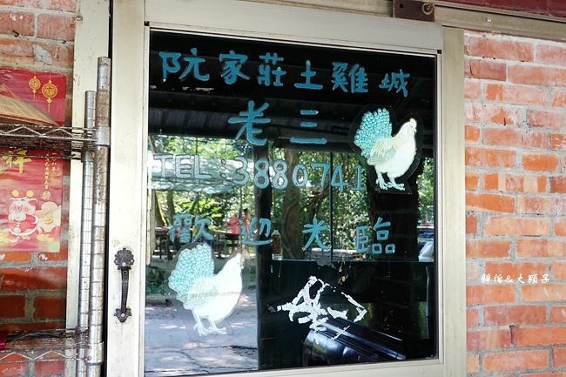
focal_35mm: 40
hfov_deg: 48.5
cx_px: 283
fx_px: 629
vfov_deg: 33.4
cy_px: 188
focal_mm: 14.69
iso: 800
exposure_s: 1/20
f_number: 3.5
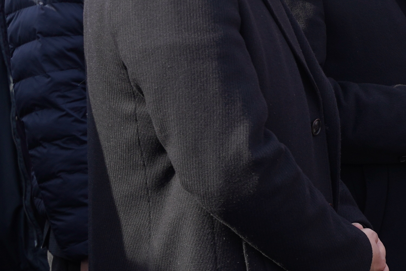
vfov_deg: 7.1
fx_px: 2154
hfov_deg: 10.4
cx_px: 588
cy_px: -33
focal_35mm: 191
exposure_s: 1/400
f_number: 4.5
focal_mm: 48
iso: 100
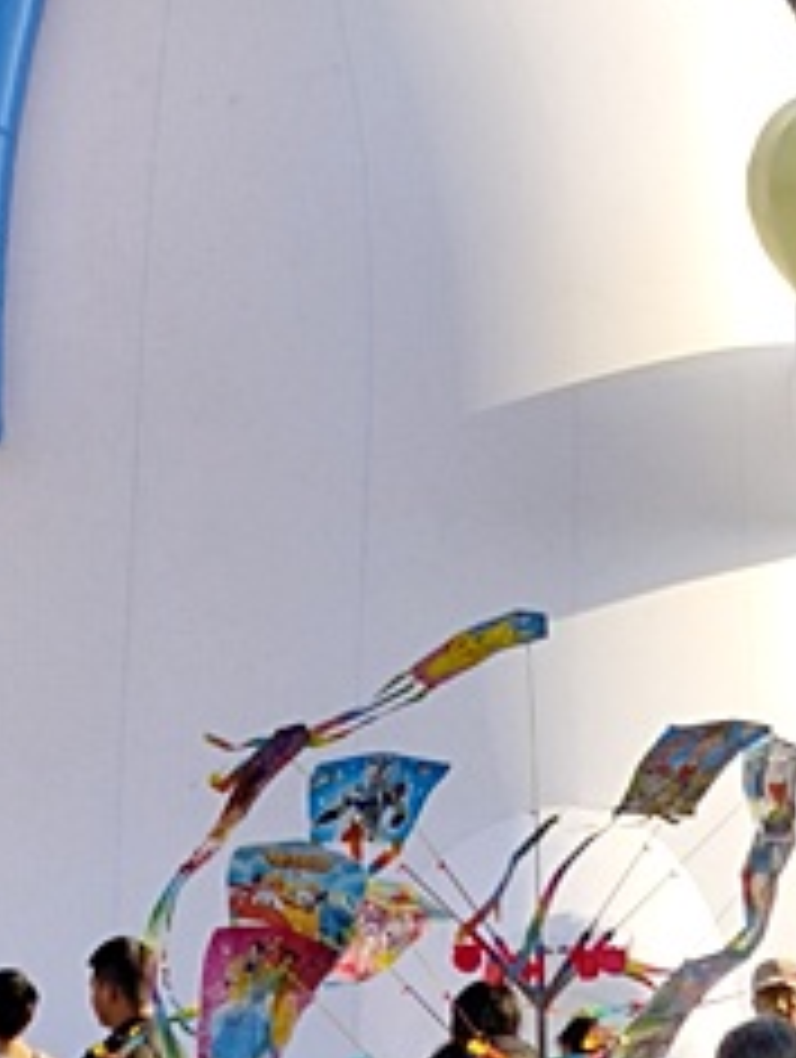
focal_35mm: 303
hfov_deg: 4.9
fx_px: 9265
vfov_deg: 6.5
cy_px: -205
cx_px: 157
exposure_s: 1/437
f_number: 2
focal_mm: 8.8
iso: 50
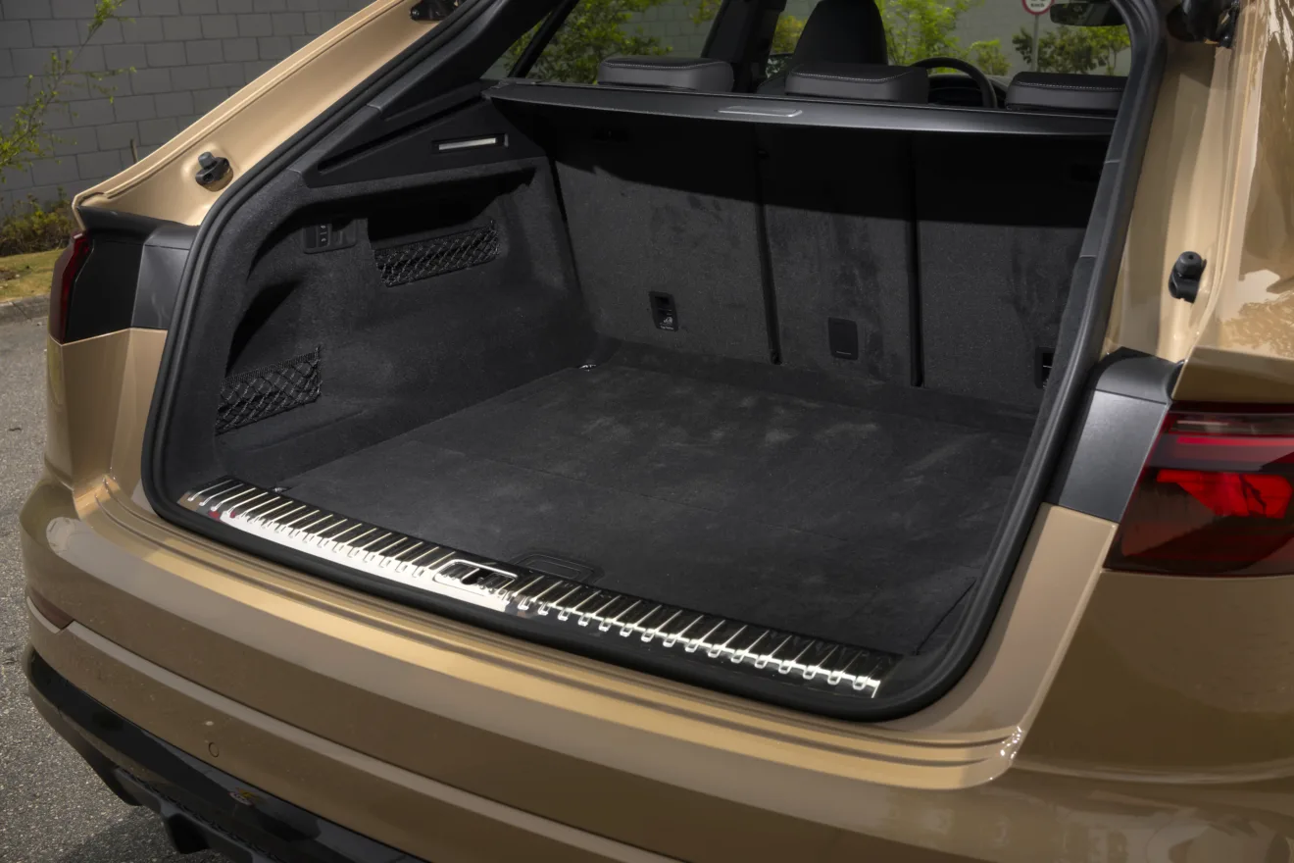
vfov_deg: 37.9
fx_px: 1258
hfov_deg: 54.4
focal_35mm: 35
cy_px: 432
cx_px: 647
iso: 200
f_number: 9
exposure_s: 1/160
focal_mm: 35
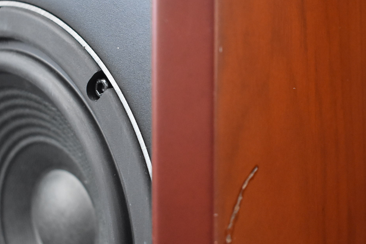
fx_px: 659
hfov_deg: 30.9
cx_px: 235
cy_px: 124
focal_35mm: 65
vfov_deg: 21.0
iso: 3200
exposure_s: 1/80
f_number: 4
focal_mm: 27
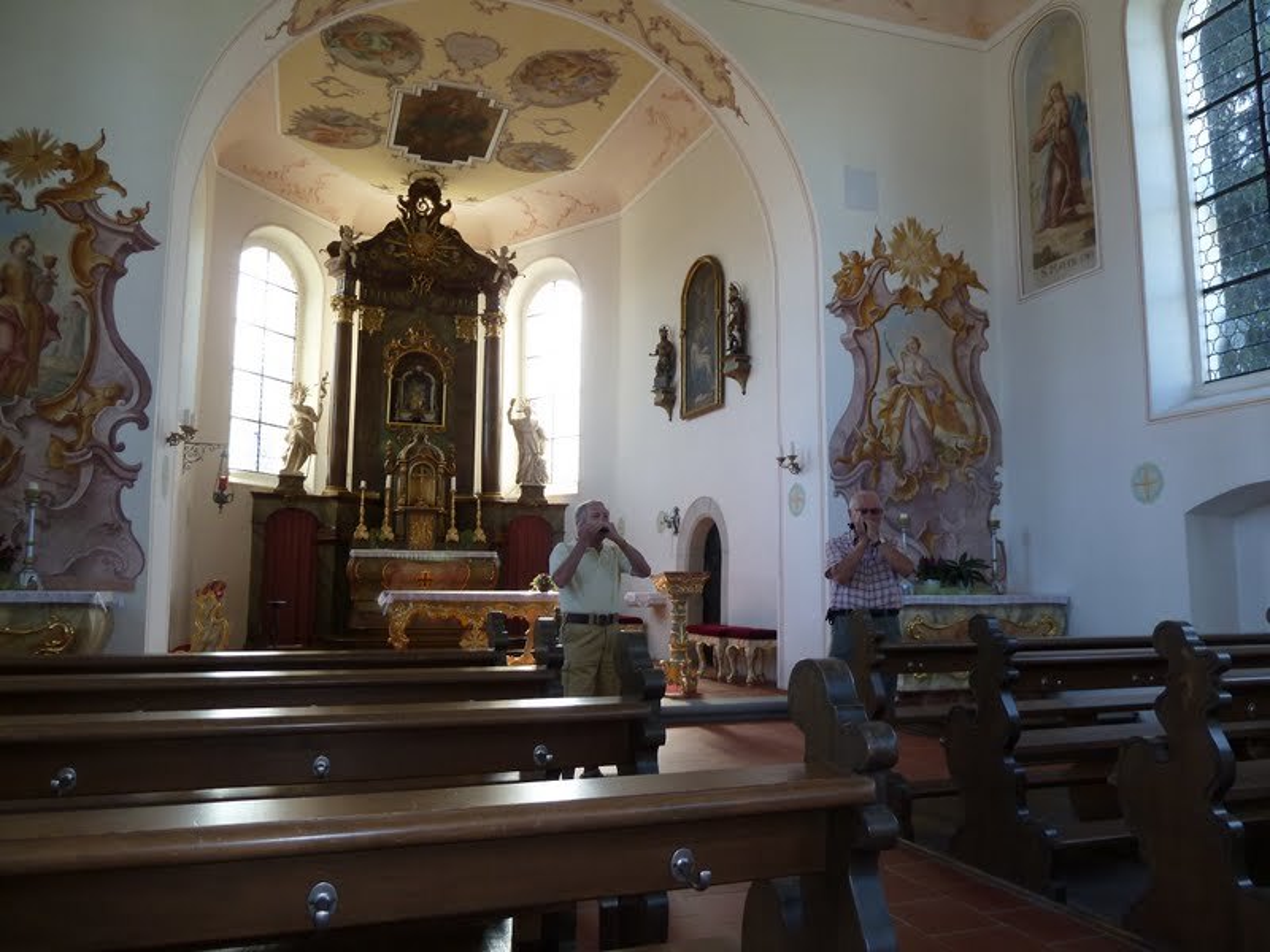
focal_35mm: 25
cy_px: 476
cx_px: 635
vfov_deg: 54.9
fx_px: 917
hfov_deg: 69.4
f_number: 3.3
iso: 100
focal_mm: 4.1
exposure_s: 1/30
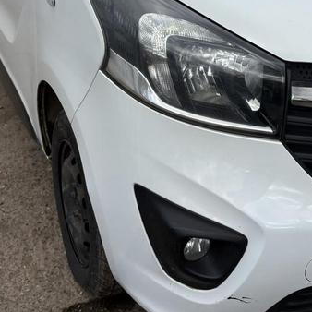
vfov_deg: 27.2
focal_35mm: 61
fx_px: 622
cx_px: 244
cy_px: 34
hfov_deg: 27.7
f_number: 1.6
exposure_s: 1/2747
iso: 50
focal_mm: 5.96
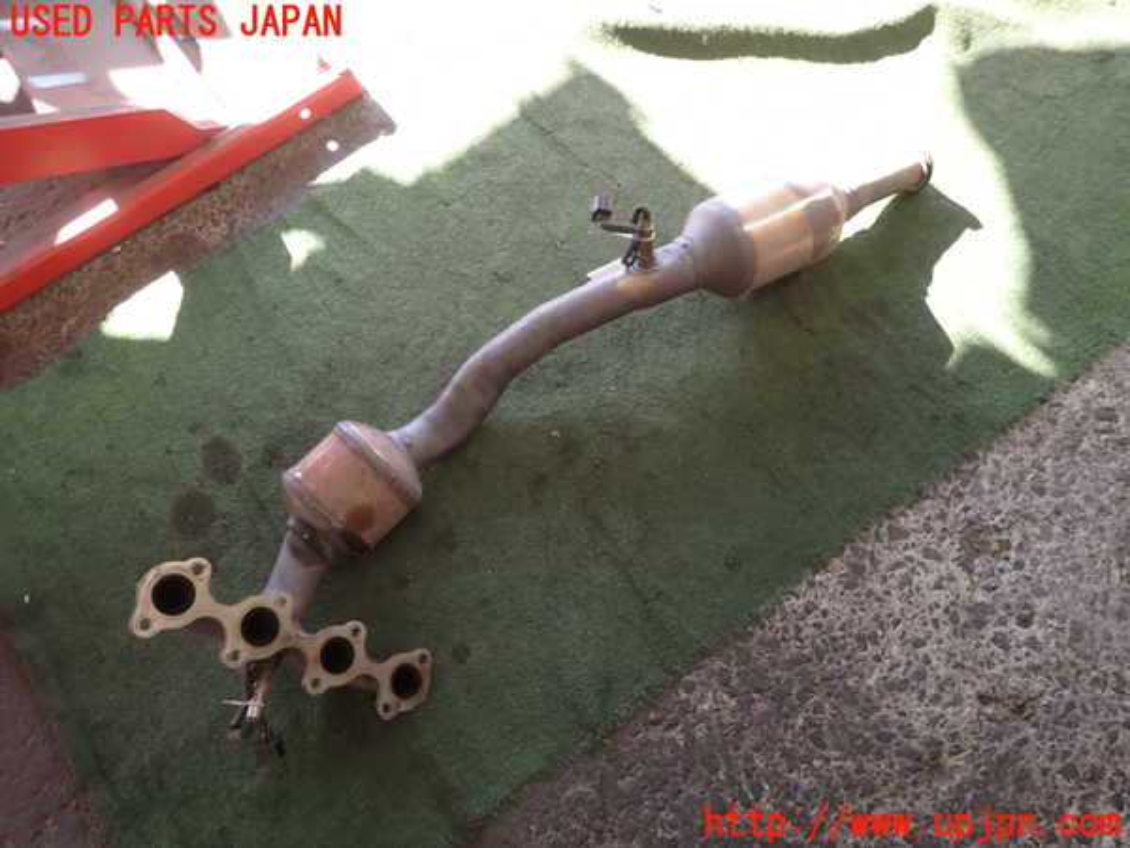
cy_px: 424
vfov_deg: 54.9
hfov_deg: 69.4
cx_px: 565
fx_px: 816
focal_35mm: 25
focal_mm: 4.5
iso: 100
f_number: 2
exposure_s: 1/80
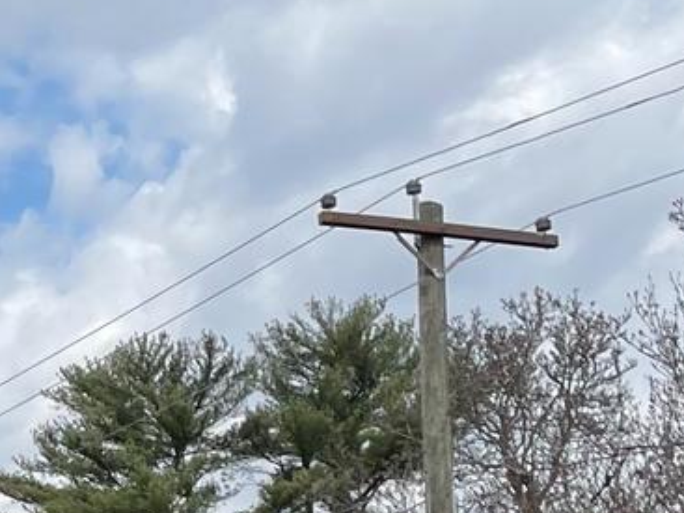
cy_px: 895
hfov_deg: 12.0
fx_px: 2864
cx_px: -719
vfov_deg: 9.7
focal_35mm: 145
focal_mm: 4.2
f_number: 1.6
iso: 32
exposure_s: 1/3300
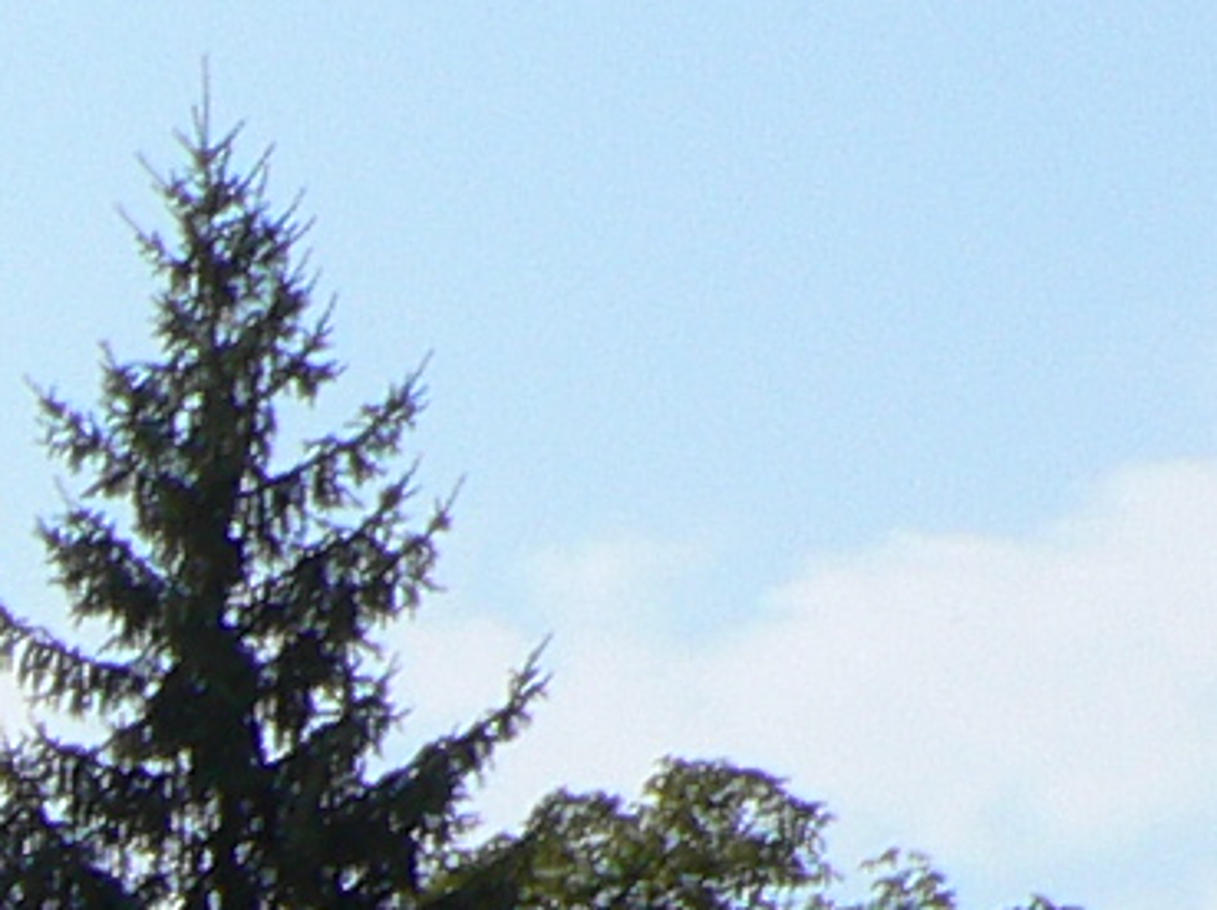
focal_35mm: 250
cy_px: 3060
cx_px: -2361
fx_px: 8781
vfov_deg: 5.5
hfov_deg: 7.1
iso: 80
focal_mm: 6
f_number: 4.5
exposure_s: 1/400
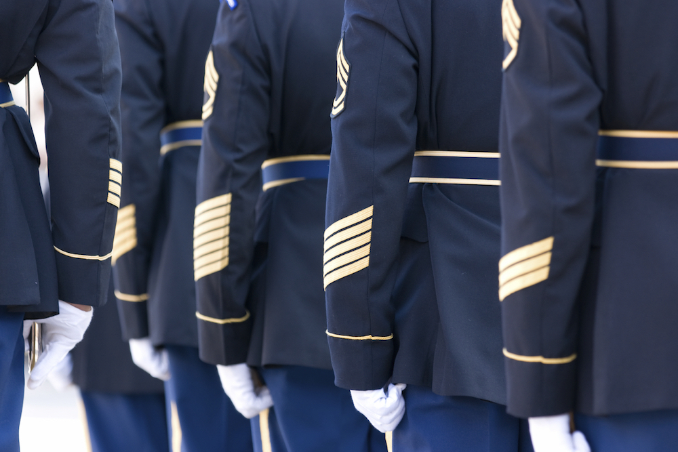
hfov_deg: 10.5
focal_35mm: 195
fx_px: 3673
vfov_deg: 7.0
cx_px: 339
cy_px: 226
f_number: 3.2
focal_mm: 130
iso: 200
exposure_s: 1/100
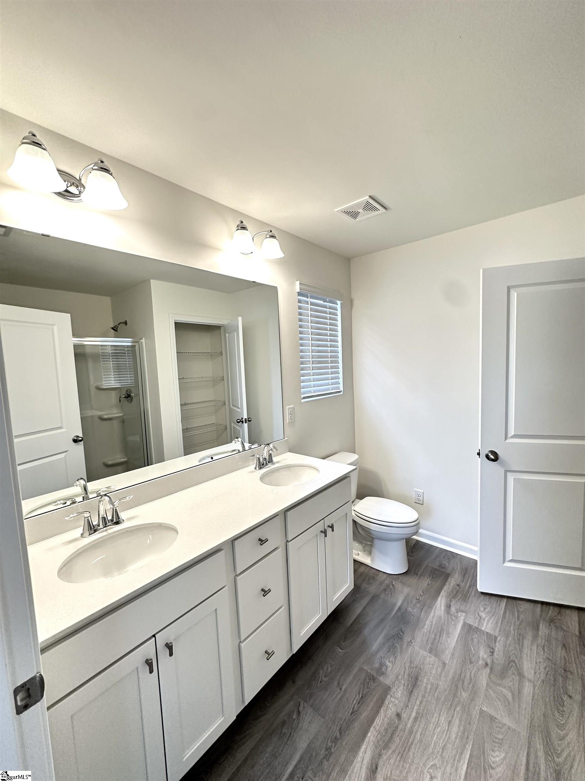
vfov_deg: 102.1
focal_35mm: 14
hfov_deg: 85.7
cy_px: 390
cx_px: 292
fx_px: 315
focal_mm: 2.22
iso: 250
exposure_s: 1/120
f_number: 2.2
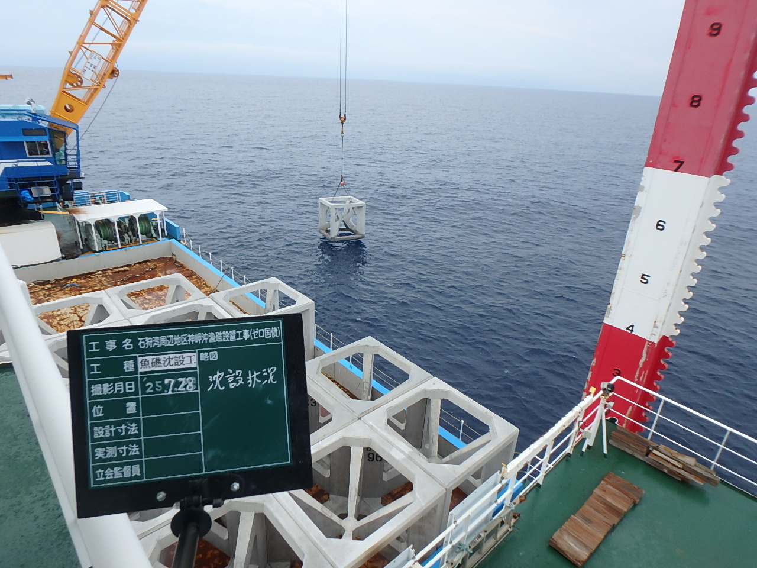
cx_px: 378
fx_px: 459
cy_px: 284
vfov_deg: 63.4
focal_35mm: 21
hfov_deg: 79.0
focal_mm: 3.7
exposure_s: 1/1000
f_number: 3.5
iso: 125
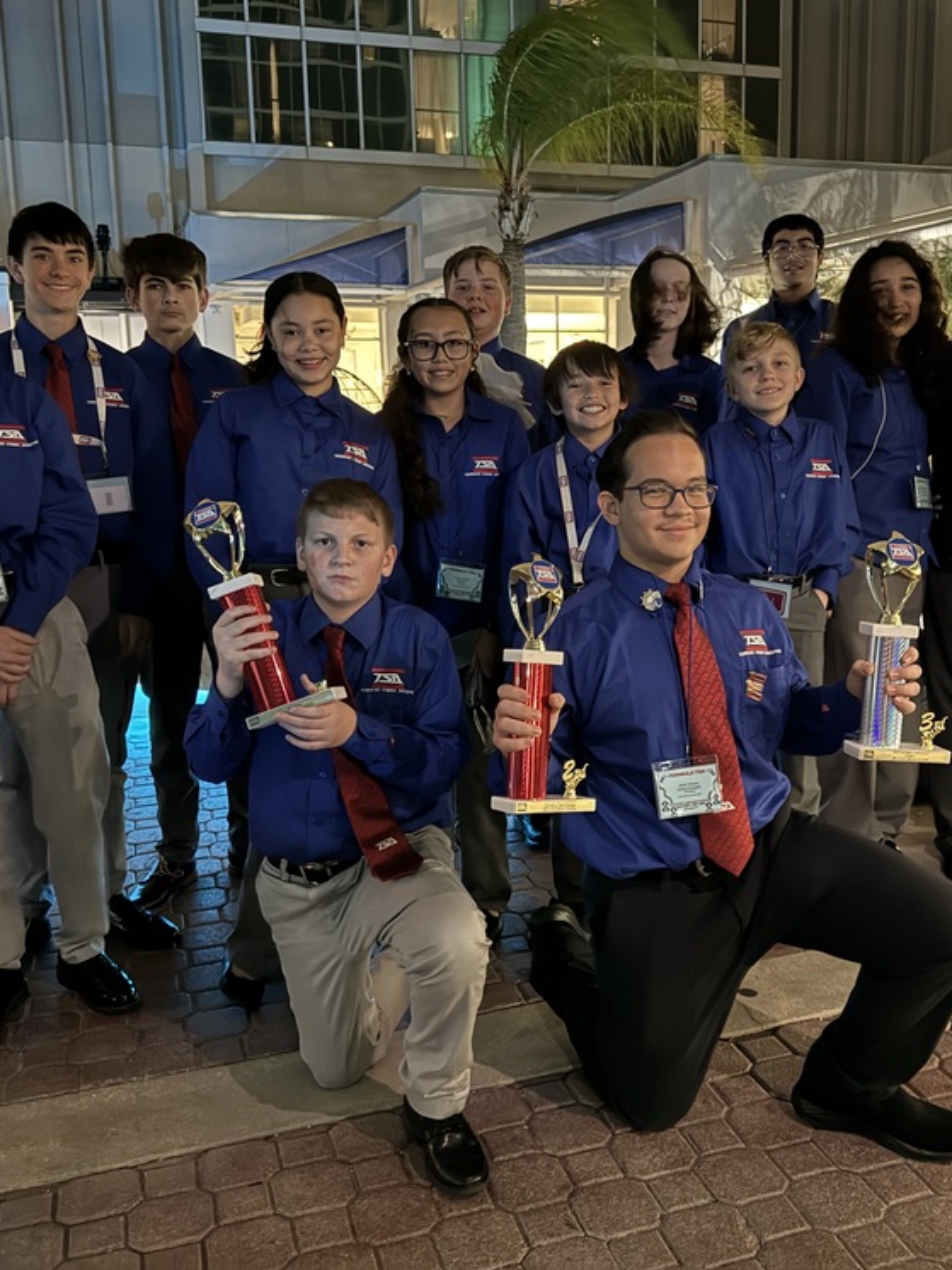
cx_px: 560
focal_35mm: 33
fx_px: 1210
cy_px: 622
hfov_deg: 42.8
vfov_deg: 55.3
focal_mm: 6.76
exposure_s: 1/20
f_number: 1.78
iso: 1600
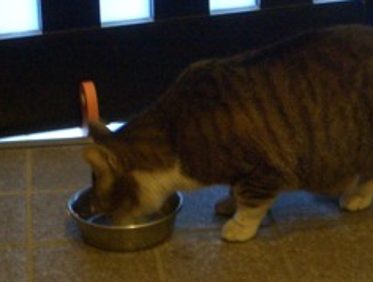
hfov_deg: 16.6
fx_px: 1274
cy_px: 139
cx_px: 232
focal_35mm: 118
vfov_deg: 12.6
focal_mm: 10.2
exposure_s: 1/8
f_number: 3.5
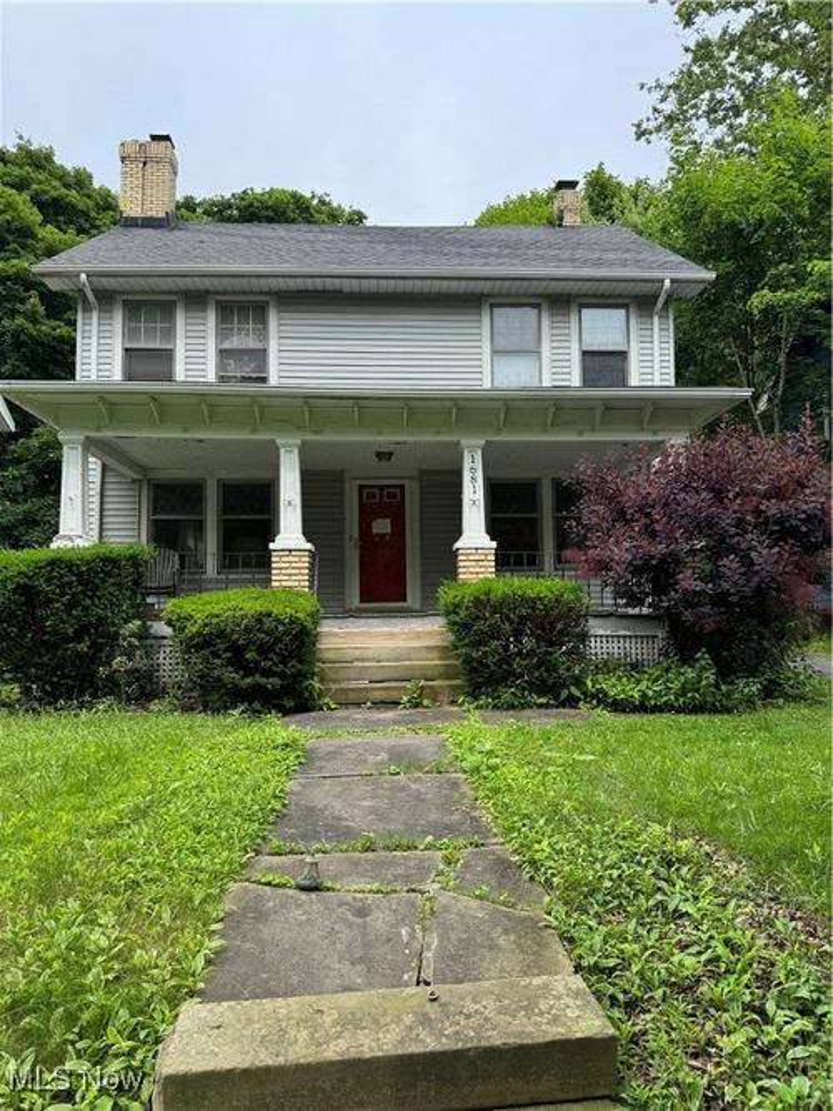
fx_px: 770
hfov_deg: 56.8
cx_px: 416
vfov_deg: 71.6
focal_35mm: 24
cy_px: 556
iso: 80
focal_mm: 6.76
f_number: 1.78
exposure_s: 1/1339
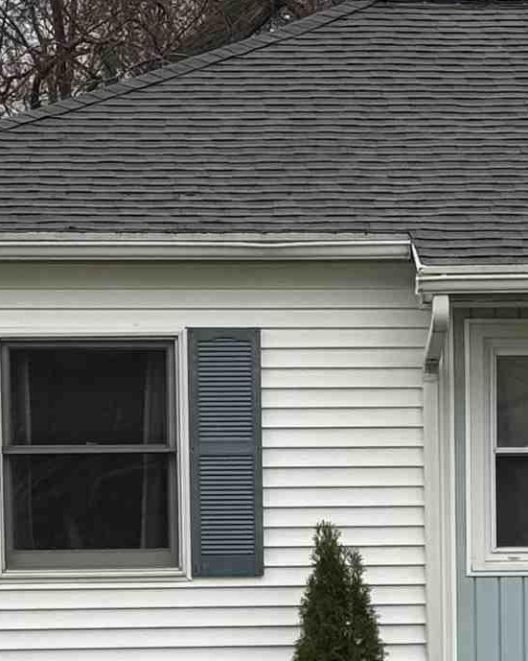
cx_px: 470
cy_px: 707
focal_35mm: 209
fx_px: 4083
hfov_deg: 7.4
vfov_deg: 9.2
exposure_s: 1/422
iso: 64
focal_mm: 6.76
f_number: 1.78
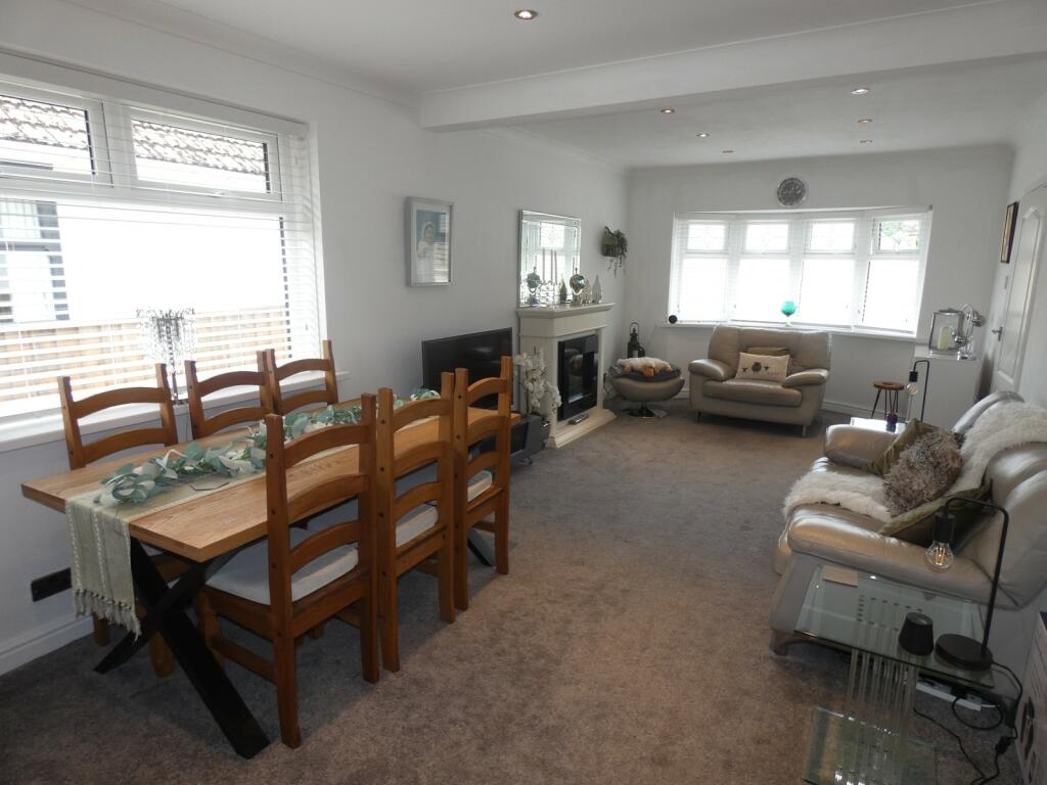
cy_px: 392
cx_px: 524
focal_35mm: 20
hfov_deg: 81.7
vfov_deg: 66.0
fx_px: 605
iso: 125
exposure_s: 1/60
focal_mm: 3.6
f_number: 2.8
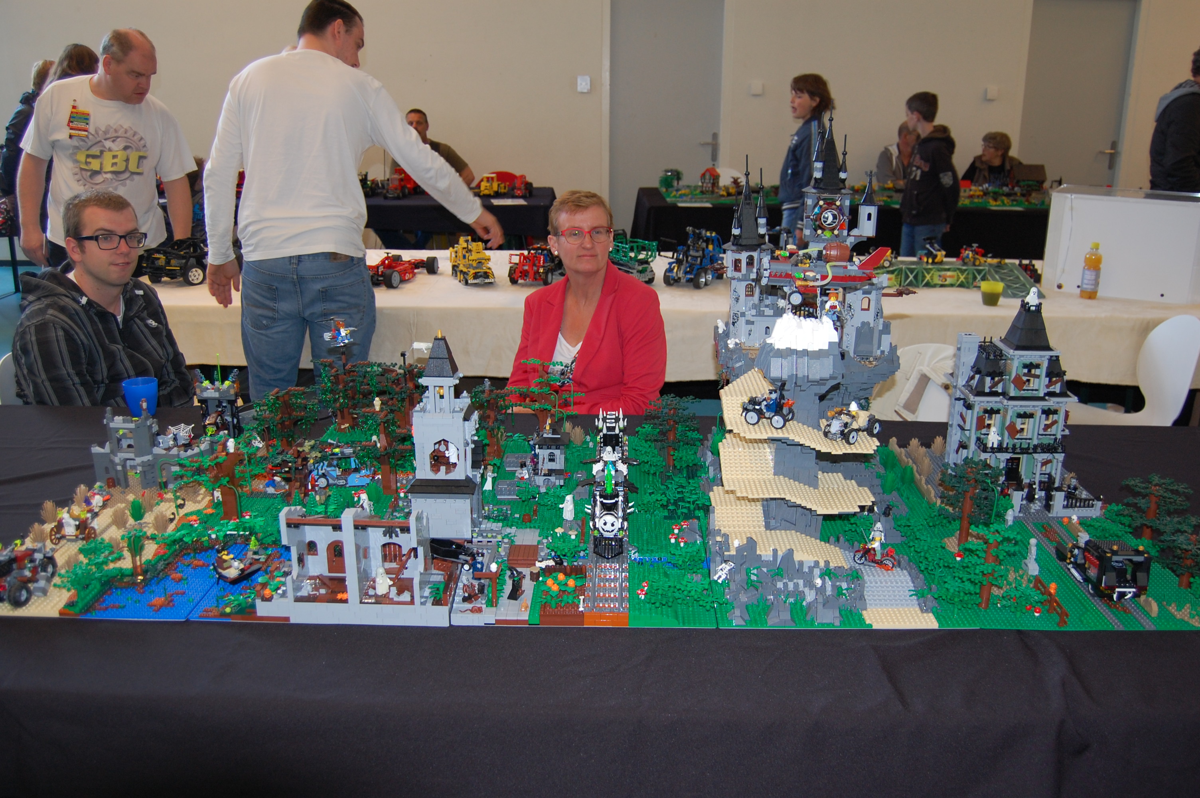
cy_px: 399
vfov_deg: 43.5
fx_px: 999
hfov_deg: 62.0
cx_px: 600
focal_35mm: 30
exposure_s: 1/60
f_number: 3.8
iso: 400
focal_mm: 20
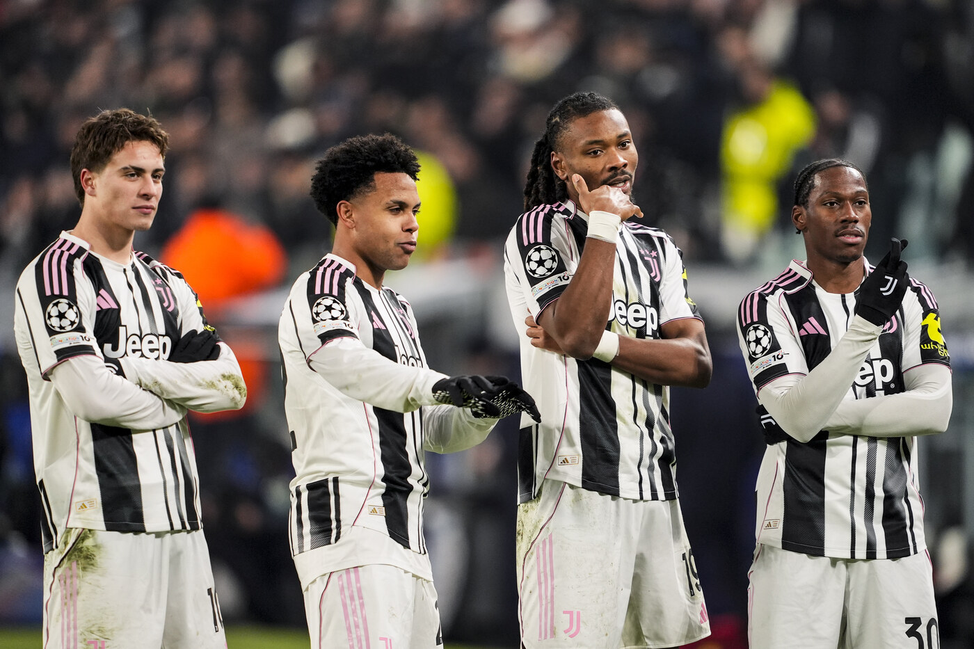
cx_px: 487
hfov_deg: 5.2
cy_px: 324
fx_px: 10820
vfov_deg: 3.4
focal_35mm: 400
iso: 2000
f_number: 2.8
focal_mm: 400
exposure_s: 1/1600
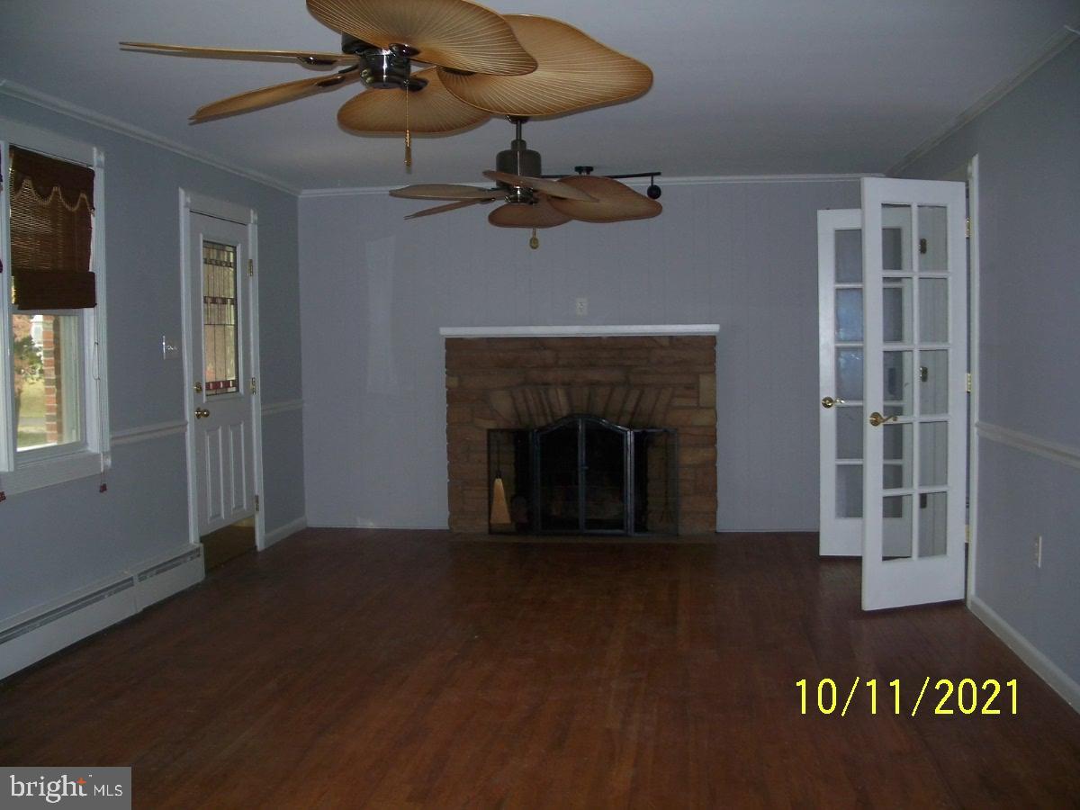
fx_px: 1154
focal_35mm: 37
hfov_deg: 50.1
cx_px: 540
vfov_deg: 38.7
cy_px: 405
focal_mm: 7.8
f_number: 2.8
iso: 200
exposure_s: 1/60
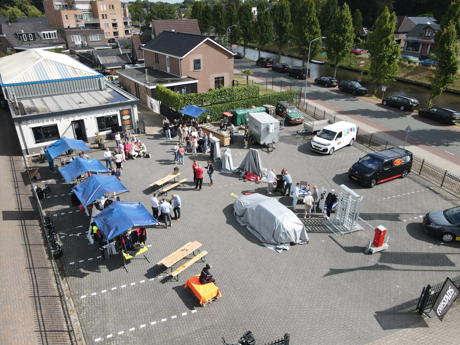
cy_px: 172
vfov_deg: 56.8
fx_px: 319
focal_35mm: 24
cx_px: 230
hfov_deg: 71.6
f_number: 2.8
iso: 100
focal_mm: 4.5
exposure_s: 1/500
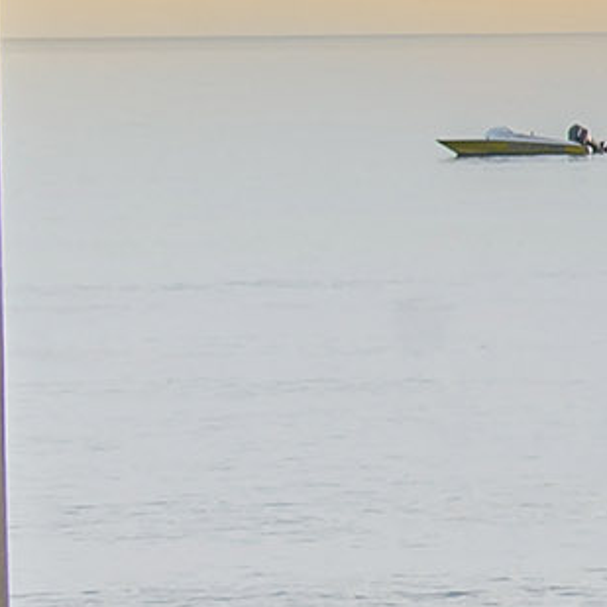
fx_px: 7340
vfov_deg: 4.7
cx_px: 2940
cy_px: 249
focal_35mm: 370
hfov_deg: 4.2
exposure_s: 1/800
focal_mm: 38
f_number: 8
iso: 500
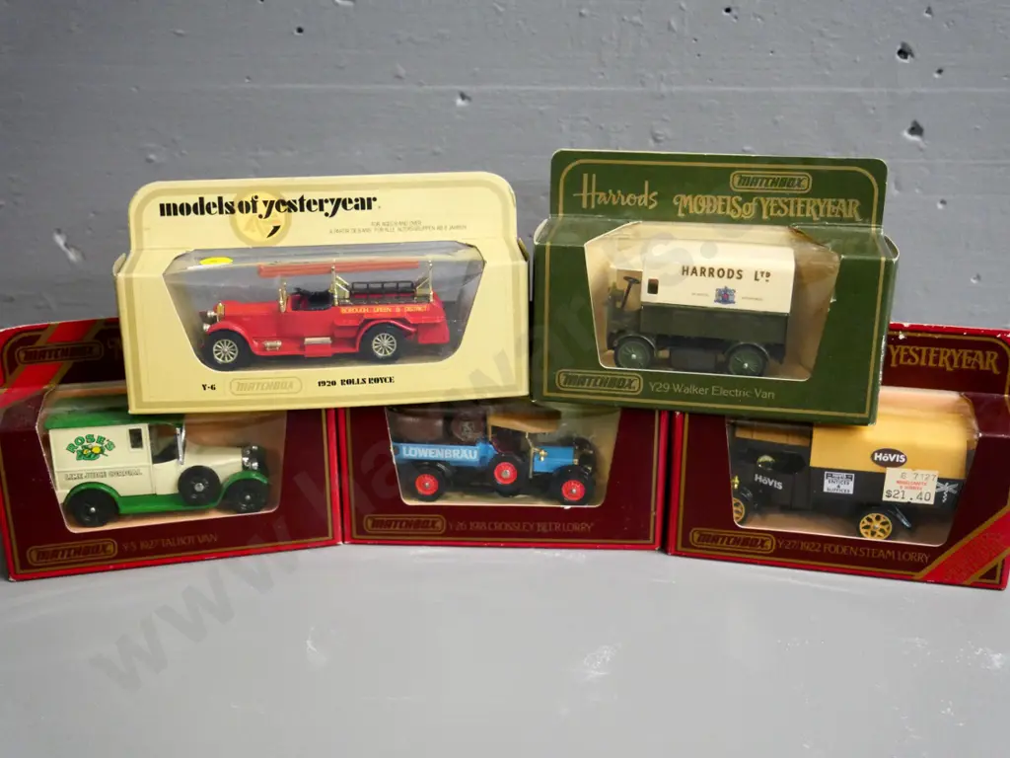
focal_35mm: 40
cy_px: 379
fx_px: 1167
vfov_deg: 36.0
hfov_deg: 46.8
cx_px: 505
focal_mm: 20
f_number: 4.1
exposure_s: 1/125
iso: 3200
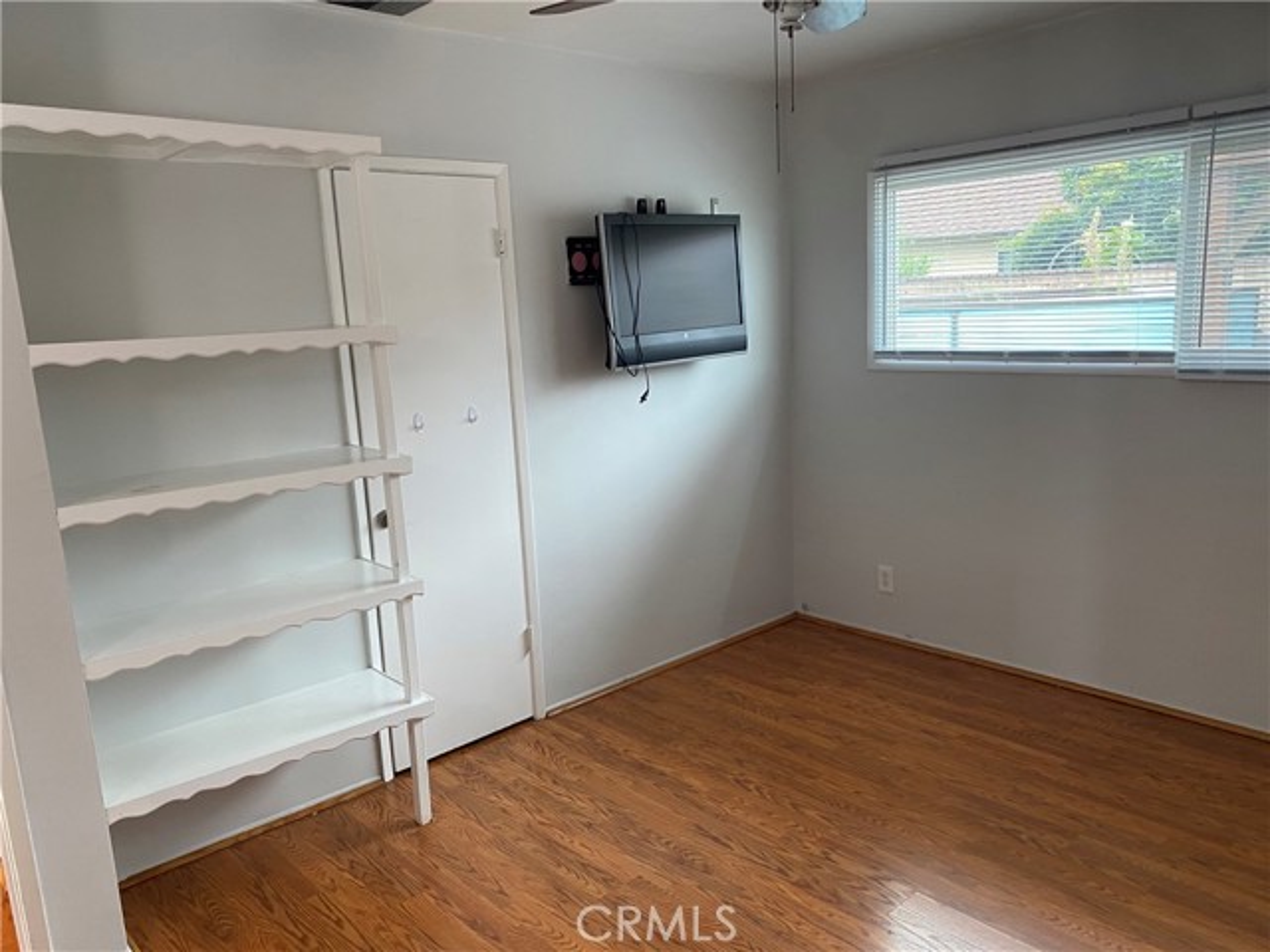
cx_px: 635
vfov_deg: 53.1
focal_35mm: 26
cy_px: 476
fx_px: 954
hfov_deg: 67.3
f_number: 1.8
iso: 125
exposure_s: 1/60
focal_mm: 4.25
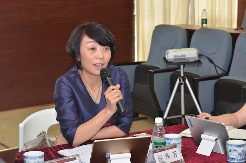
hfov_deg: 19.5
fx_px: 716
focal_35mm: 105
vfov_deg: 13.0
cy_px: 82
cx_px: 123
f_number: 7.1
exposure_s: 1/60
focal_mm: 70
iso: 1600
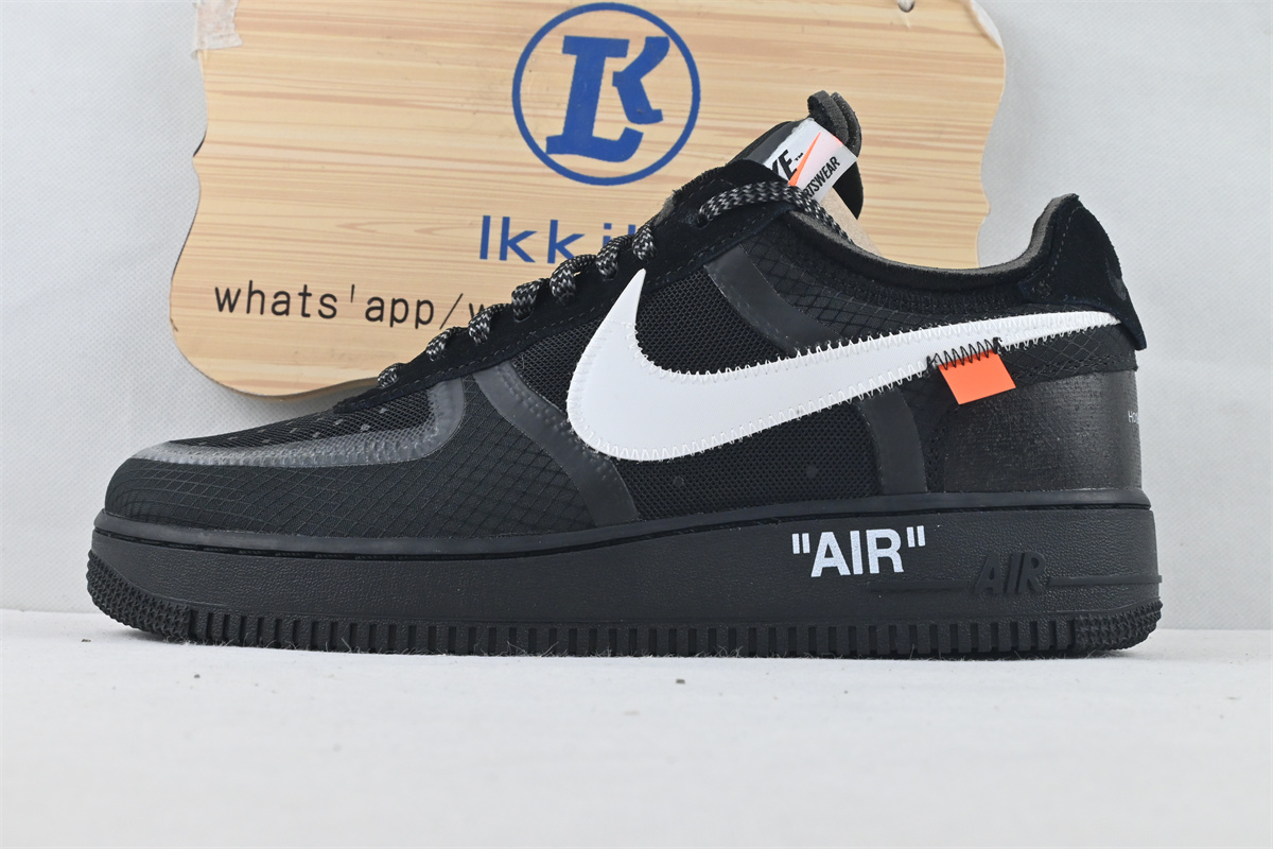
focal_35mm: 49
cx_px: 636
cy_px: 424
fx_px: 1724
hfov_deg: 40.5
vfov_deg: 27.7
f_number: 10
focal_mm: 32.5
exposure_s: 1/125
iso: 1000
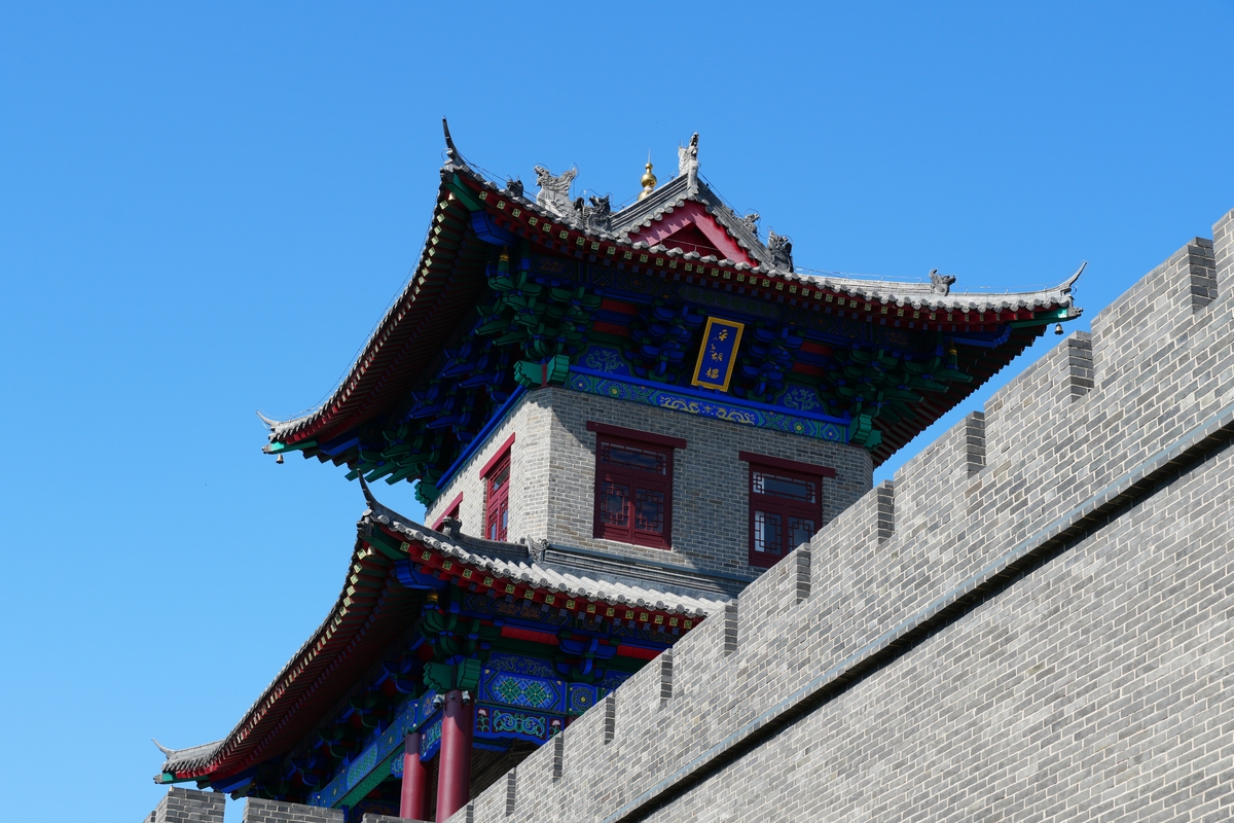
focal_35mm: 68
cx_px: 617
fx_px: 2314
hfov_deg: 29.9
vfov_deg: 20.2
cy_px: 412
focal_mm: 45
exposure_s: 1/160
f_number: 10
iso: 100
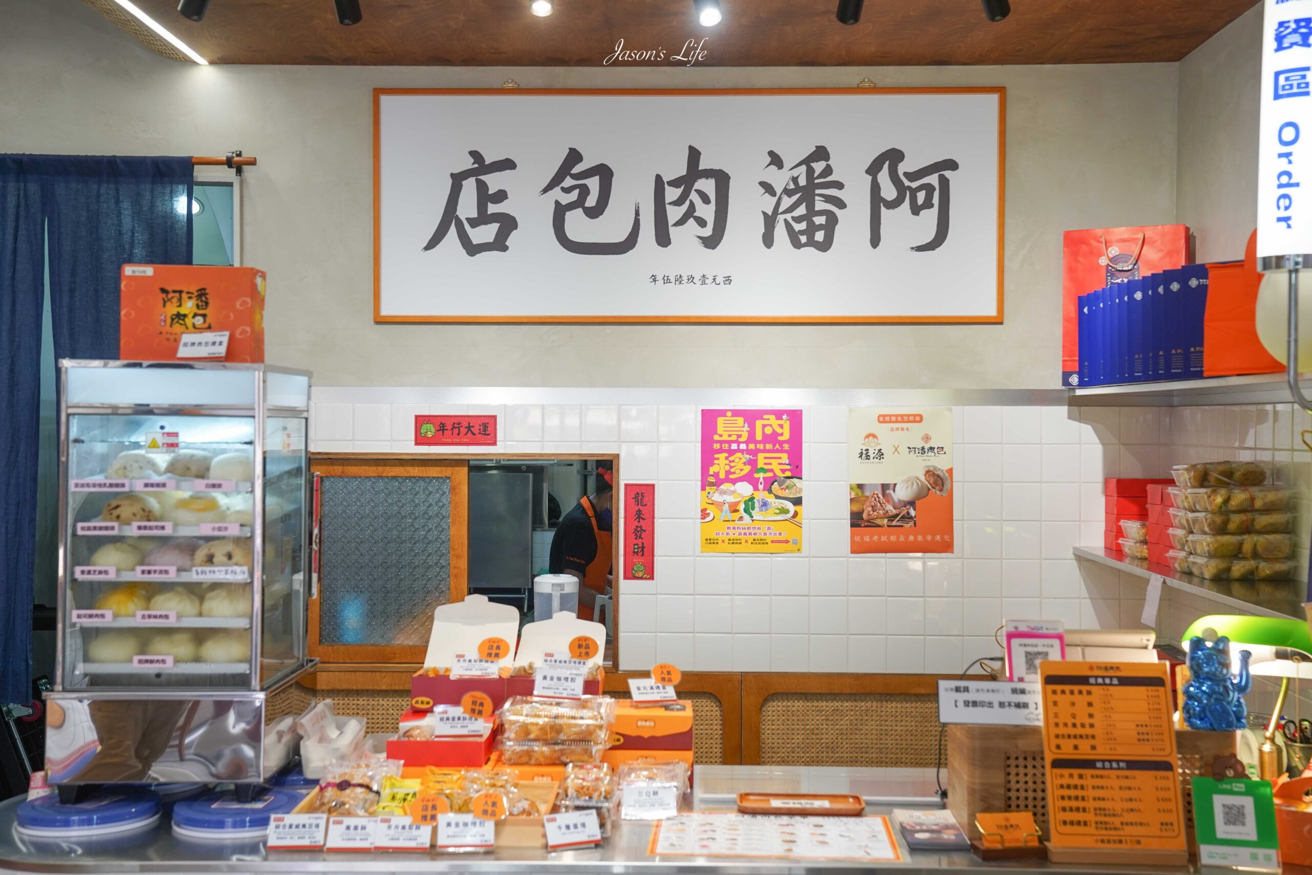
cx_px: 656
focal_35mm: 42
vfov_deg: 31.9
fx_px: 1531
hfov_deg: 46.4
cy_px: 438
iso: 320
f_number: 5
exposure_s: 1/50
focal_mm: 42
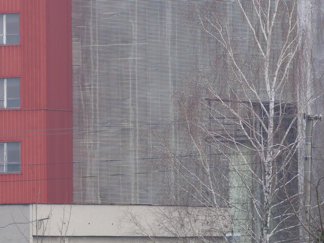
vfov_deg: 3.7
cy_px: 122
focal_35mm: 400
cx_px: 162
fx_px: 3744
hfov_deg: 5.0
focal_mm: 200
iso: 320
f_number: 7.1
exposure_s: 1/200
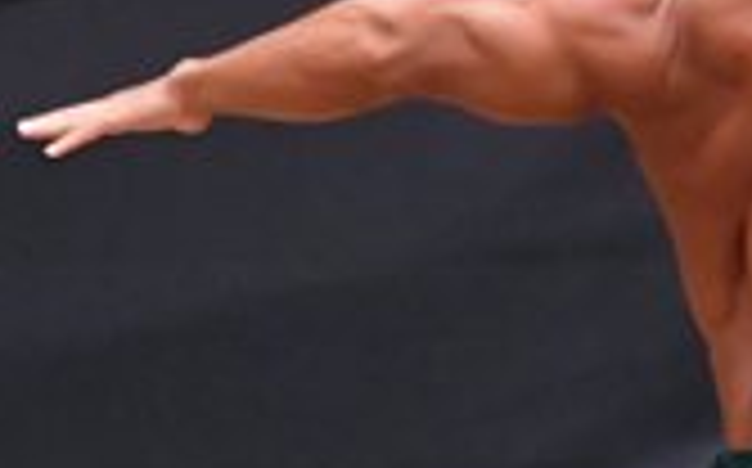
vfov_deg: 1.0
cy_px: 464
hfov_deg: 1.6
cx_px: 732
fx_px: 26145
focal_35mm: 1277
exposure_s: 1/400
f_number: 5.6
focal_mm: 180
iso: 6400
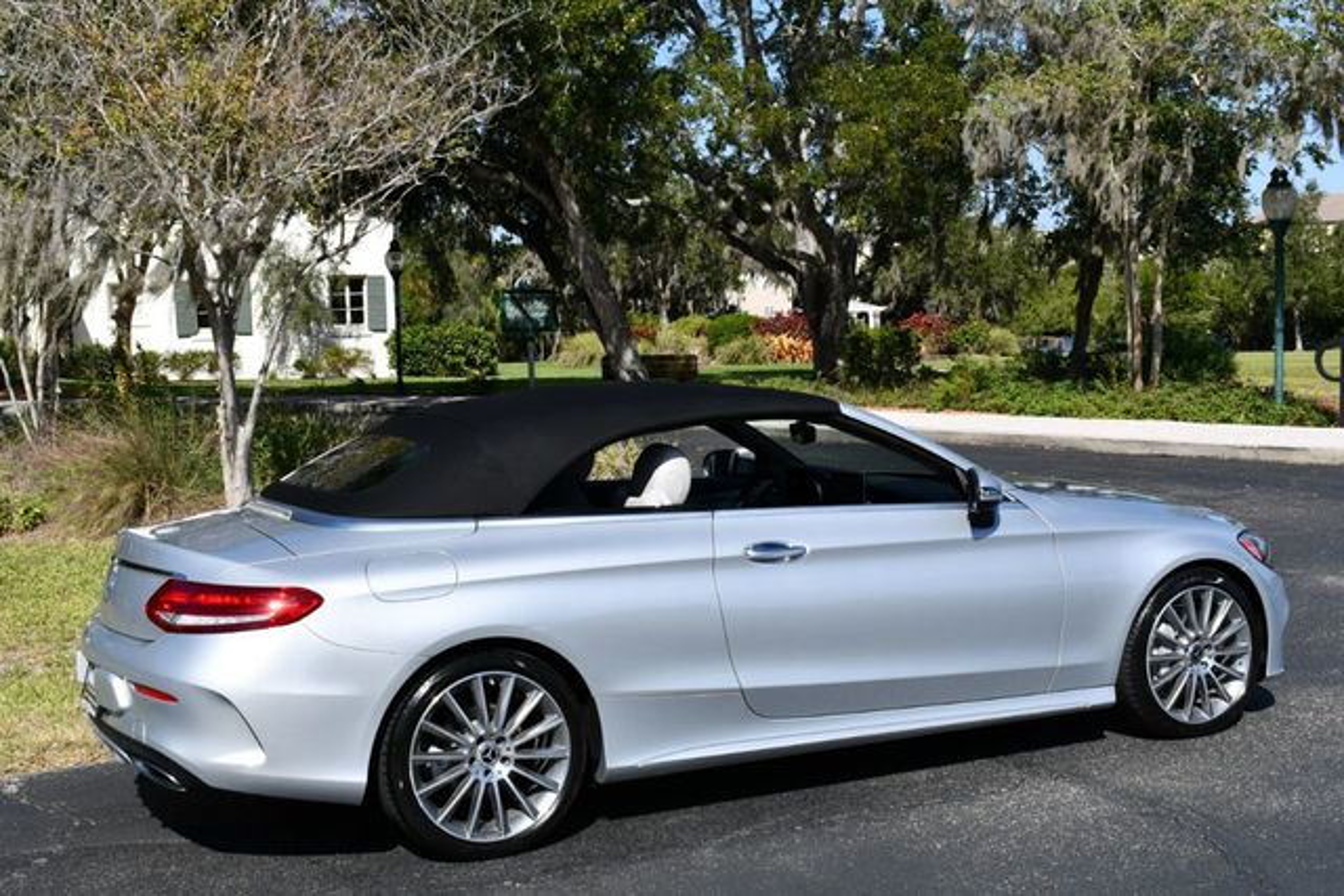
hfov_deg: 41.1
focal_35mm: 48
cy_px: 448
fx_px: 1792
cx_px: 672
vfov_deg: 28.1
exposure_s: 1/320
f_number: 9
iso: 100
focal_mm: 24
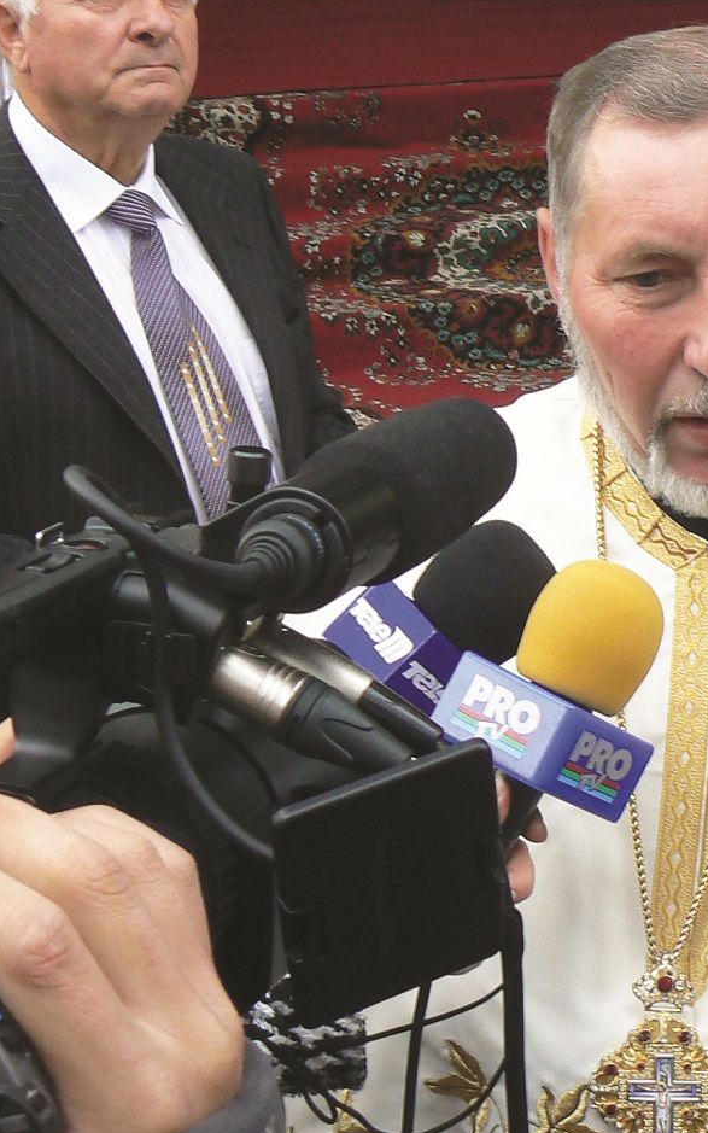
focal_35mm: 78
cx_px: 653
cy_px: 375
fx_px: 2408
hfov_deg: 16.5
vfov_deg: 26.3
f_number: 4
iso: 80
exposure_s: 1/100
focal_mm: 6
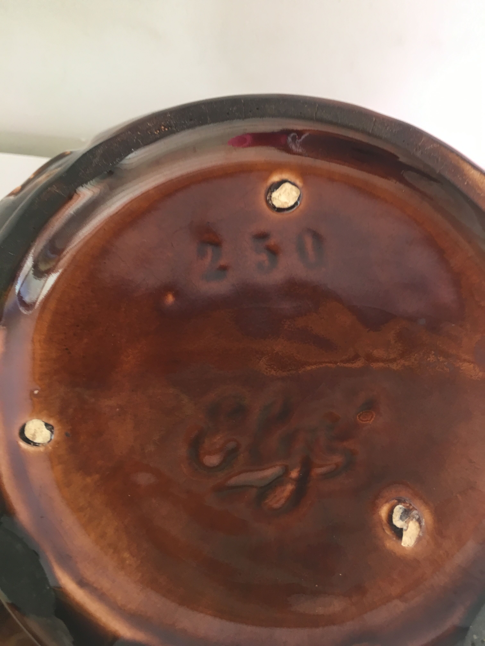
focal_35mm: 29
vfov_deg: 61.7
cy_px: 323
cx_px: 242
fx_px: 542
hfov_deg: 48.2
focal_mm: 4.15
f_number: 2.2
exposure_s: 1/33
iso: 100
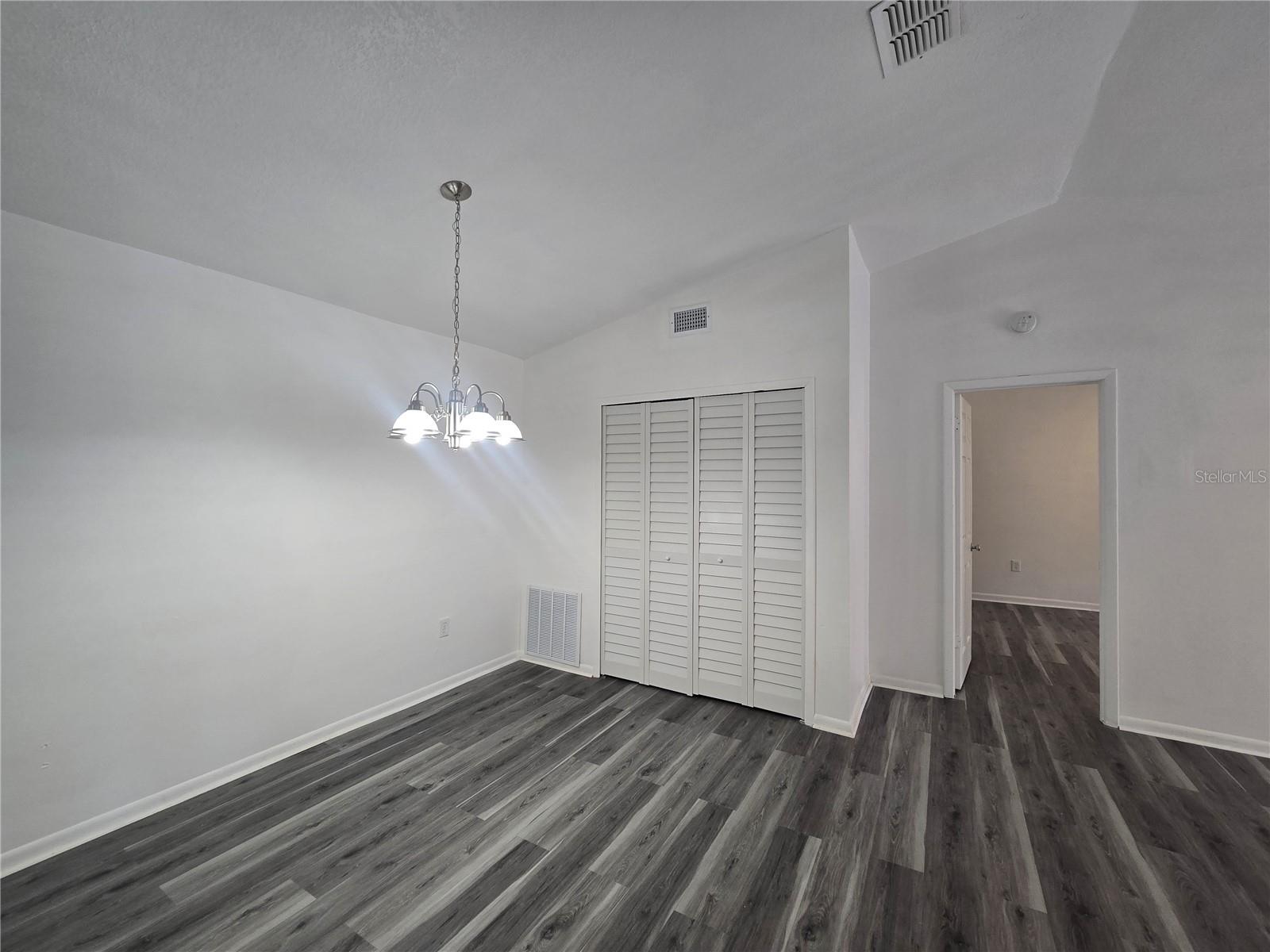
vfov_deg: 89.9
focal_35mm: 13
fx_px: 477
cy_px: 476
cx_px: 635
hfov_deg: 106.2
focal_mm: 2.2
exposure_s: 1/60
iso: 100
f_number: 2.2
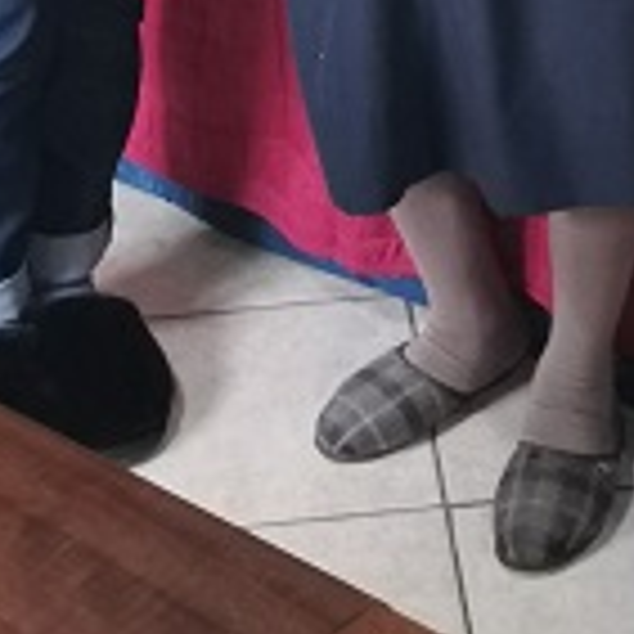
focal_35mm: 132
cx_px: 625
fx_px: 2735
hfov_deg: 13.1
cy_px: -710
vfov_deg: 11.6
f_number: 1.8
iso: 400
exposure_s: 1/33.3
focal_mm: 4.75
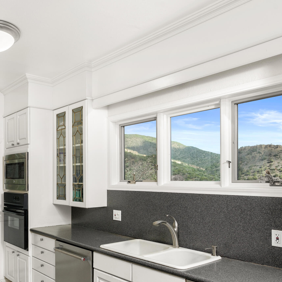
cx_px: 44
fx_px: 286
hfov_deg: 48.6
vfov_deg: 51.7
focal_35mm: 31
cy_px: 184
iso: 250
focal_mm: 17
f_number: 7.1
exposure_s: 1/6
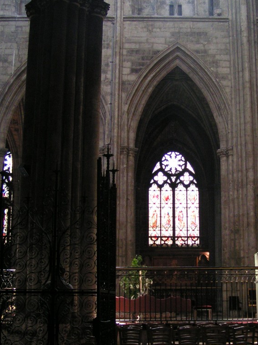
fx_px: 537
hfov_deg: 26.8
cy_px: 194
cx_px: 175
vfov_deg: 35.5
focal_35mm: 54
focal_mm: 5.8
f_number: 2.8
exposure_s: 1/30
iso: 200
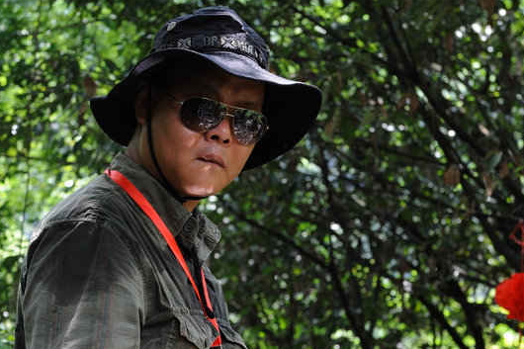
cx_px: 222
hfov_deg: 18.3
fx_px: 1630
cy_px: 232
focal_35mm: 112
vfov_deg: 12.2
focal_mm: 58
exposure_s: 1/60
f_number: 5.6
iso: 400
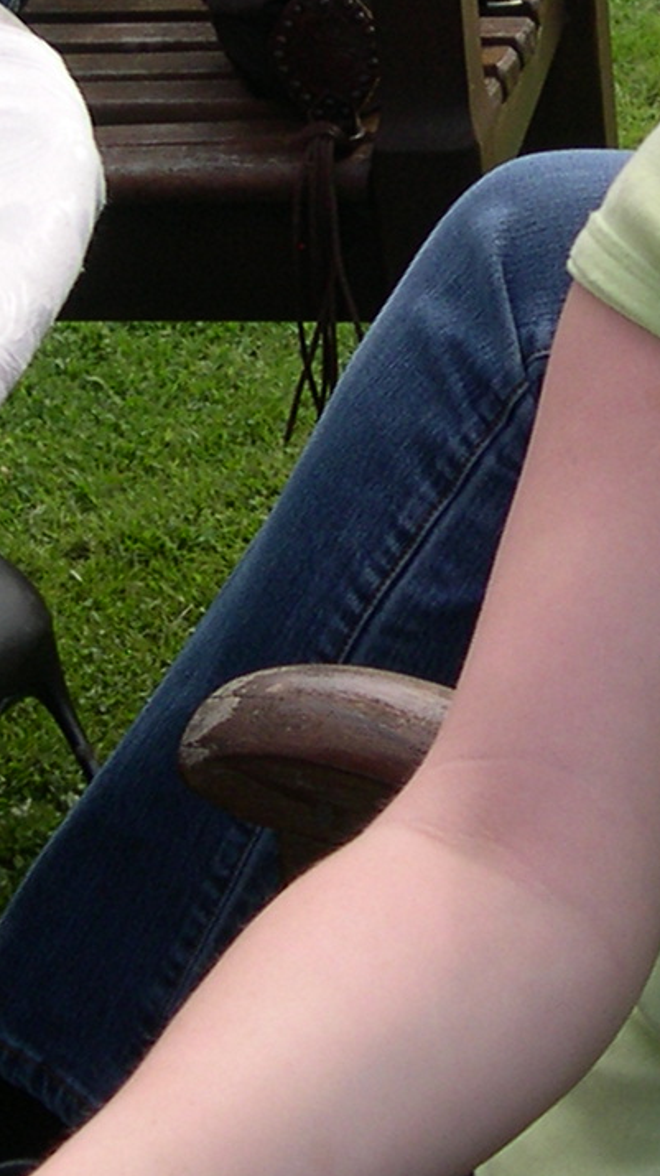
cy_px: 214
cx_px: 514
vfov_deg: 13.1
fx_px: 5077
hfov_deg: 7.4
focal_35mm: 163
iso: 100
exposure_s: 1/544
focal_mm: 10.1
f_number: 3.1
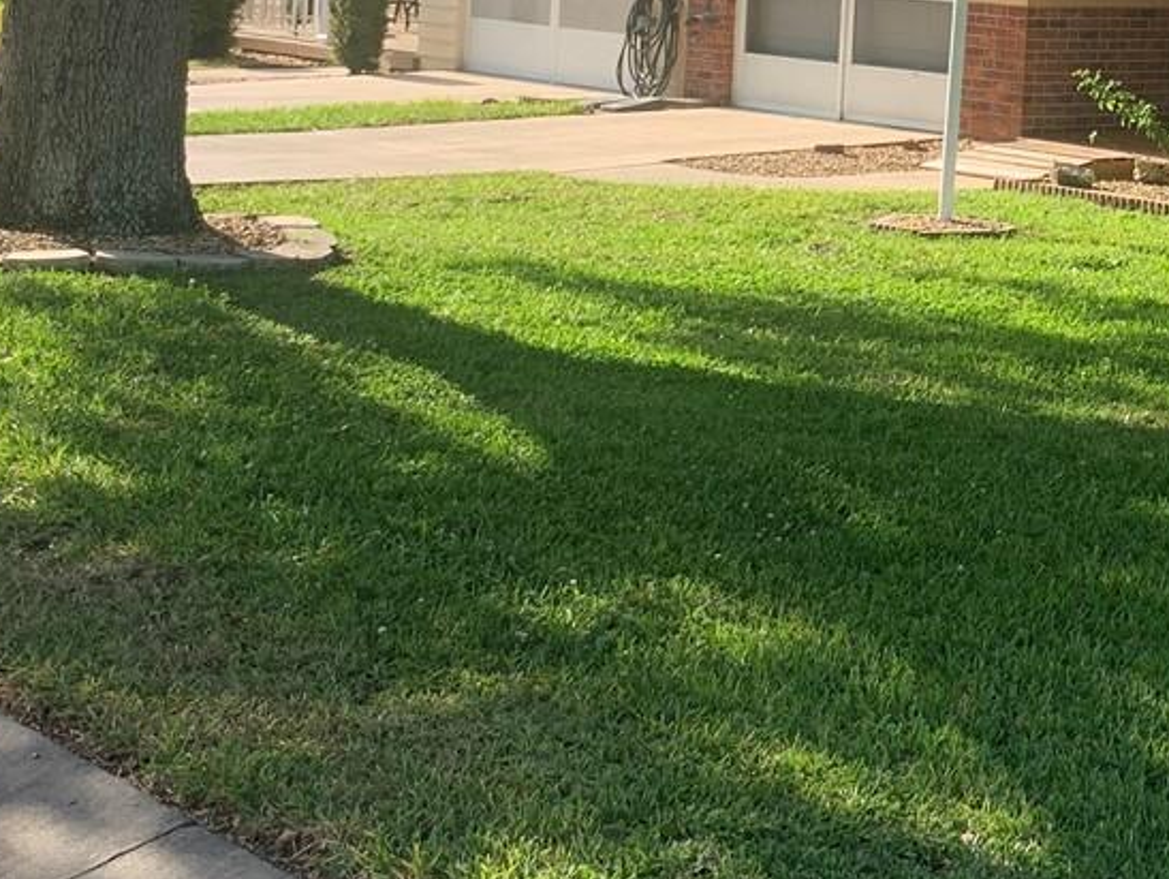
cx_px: 1096
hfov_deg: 24.7
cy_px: -53
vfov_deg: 18.7
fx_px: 2568
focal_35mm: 76
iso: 25
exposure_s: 1/815
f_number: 1.8
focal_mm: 4.25
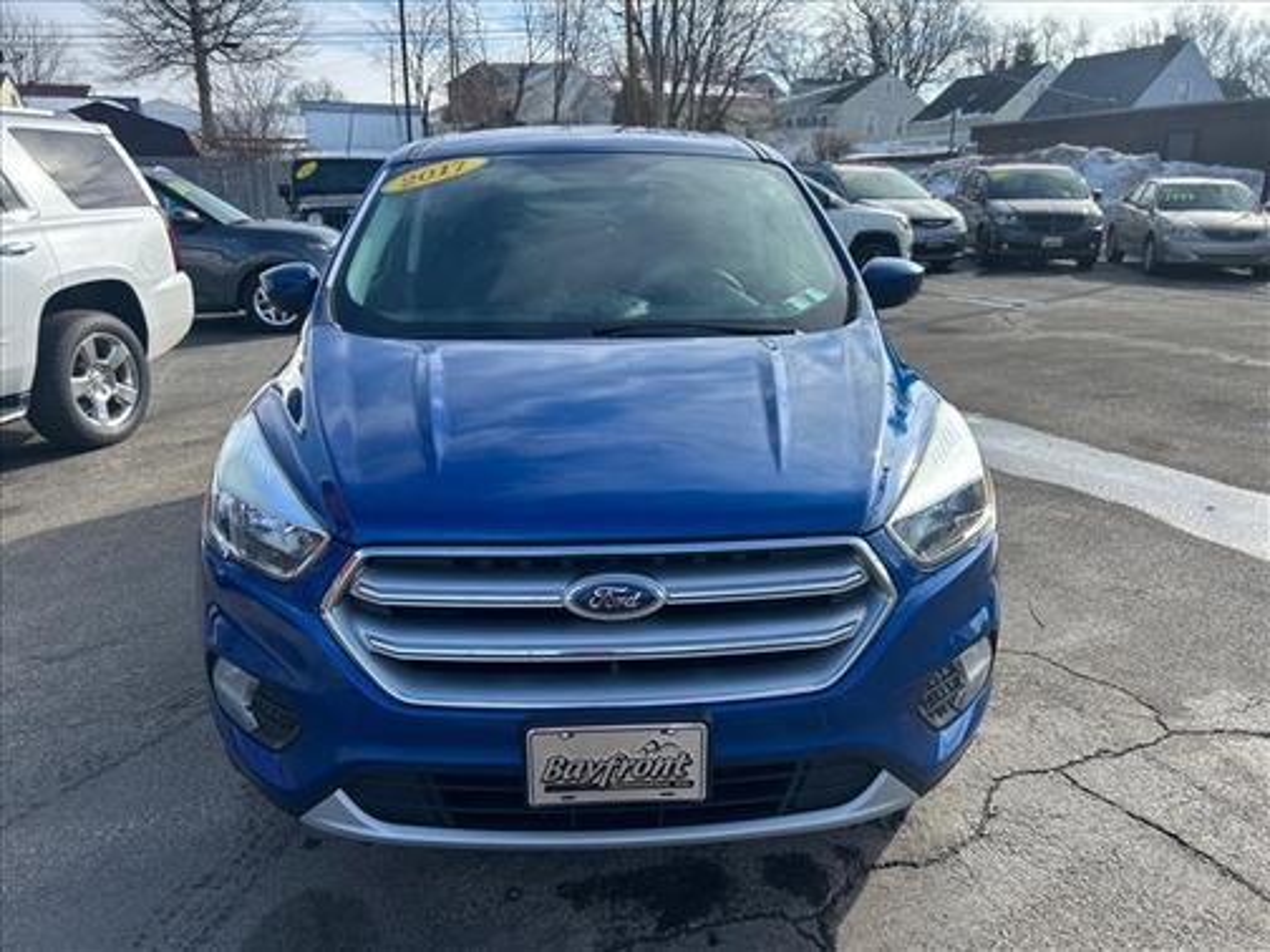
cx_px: 635
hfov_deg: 67.3
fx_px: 954
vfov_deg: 53.1
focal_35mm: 26
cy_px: 476
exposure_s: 1/2208
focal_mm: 5.7
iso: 50
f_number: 1.5
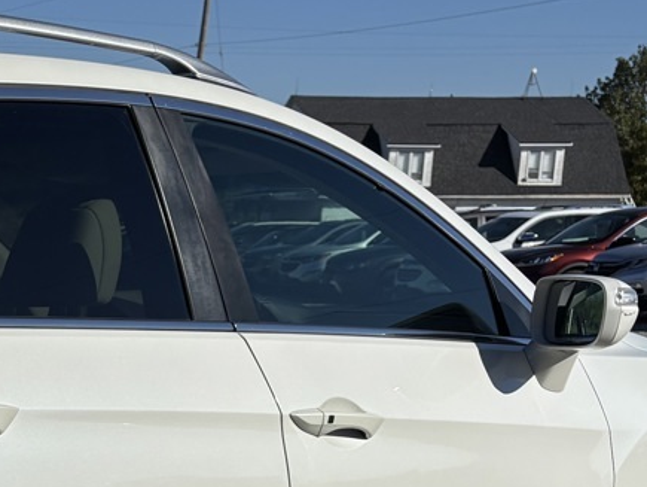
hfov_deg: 20.9
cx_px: -174
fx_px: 1609
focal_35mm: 86
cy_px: 572
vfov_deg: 16.5
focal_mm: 5.96
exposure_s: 1/9901
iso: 50
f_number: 1.6
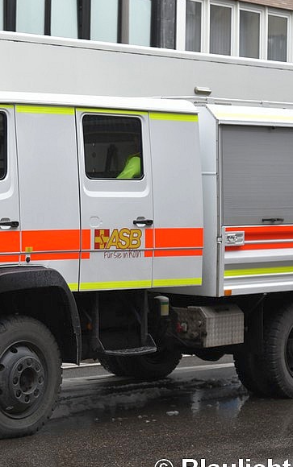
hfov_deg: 13.3
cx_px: 65
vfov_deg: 21.2
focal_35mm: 98
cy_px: 239
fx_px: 1251
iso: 400
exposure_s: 1/100
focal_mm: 62
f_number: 5
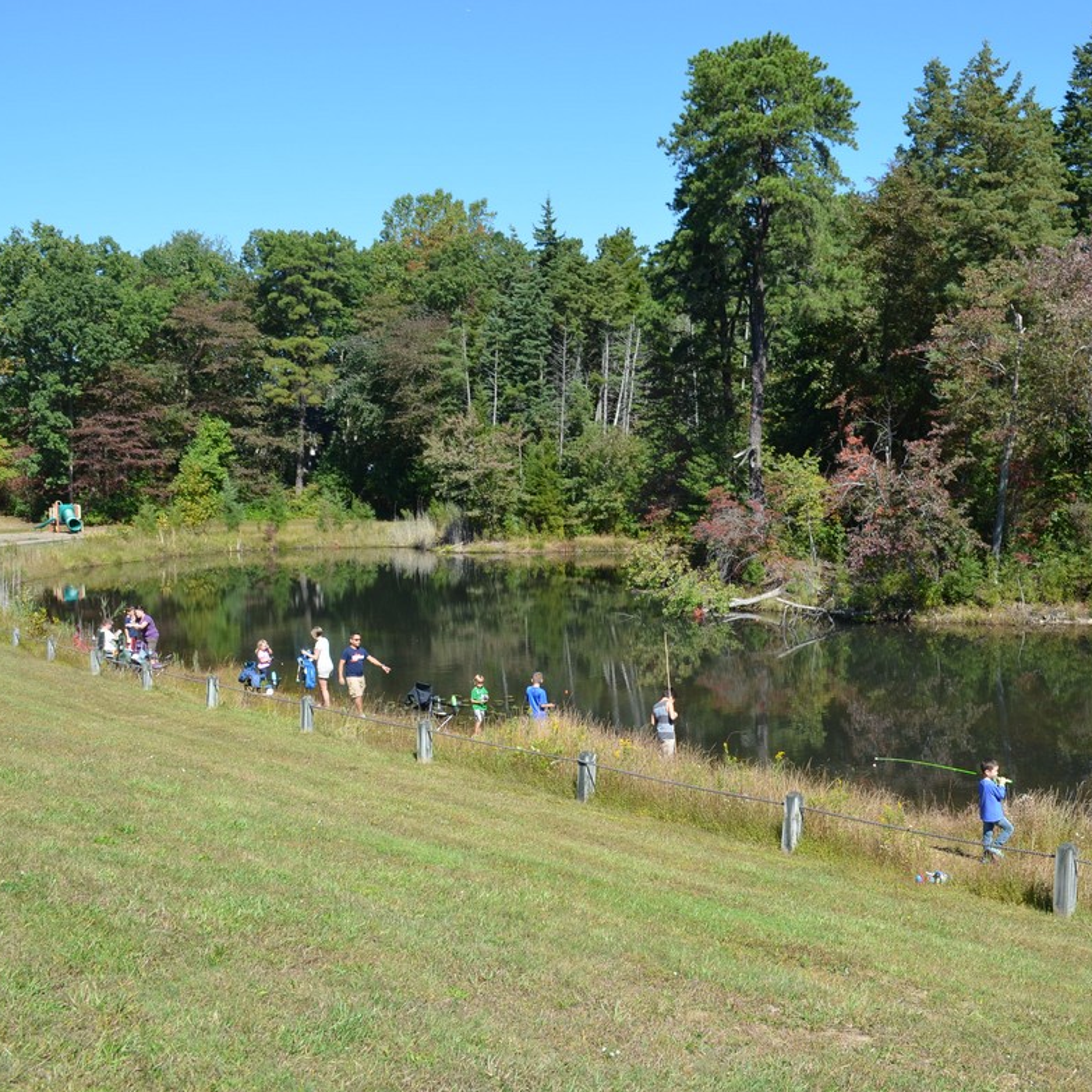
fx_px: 1392
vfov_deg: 42.8
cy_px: 553
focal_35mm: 39
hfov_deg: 42.7
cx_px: 642
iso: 140
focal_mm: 20
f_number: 8
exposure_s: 1/250
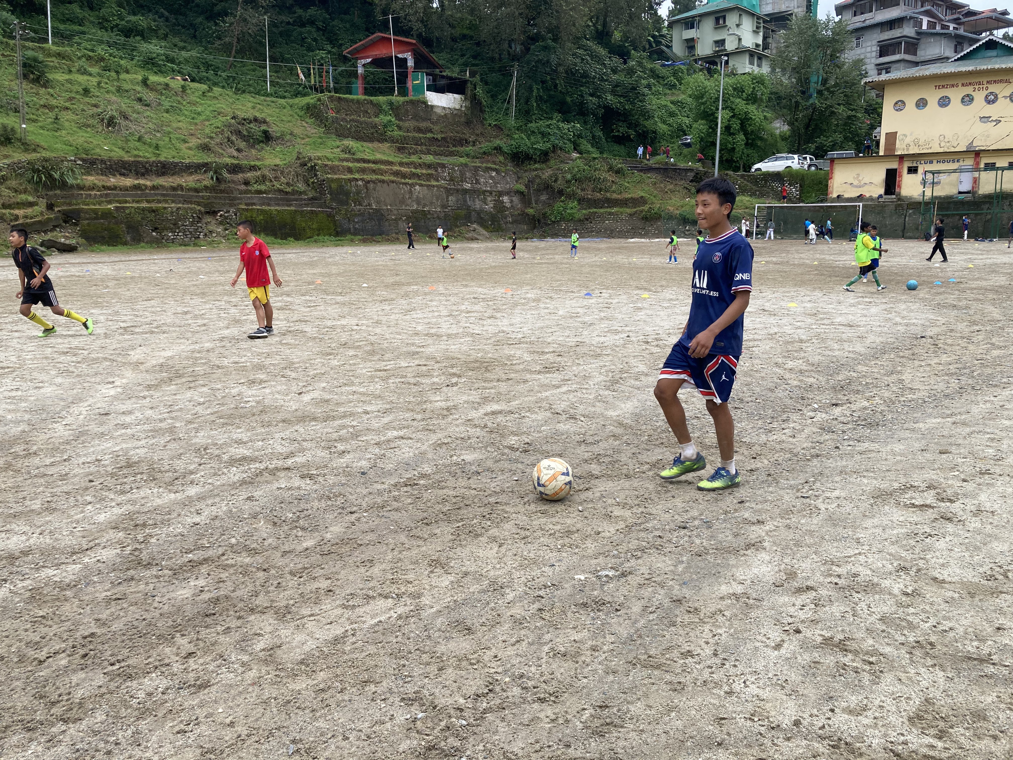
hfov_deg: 63.4
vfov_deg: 49.7
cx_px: 506
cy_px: 380
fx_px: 819
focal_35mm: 28
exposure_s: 1/467
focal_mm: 3.99
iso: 20
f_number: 1.8
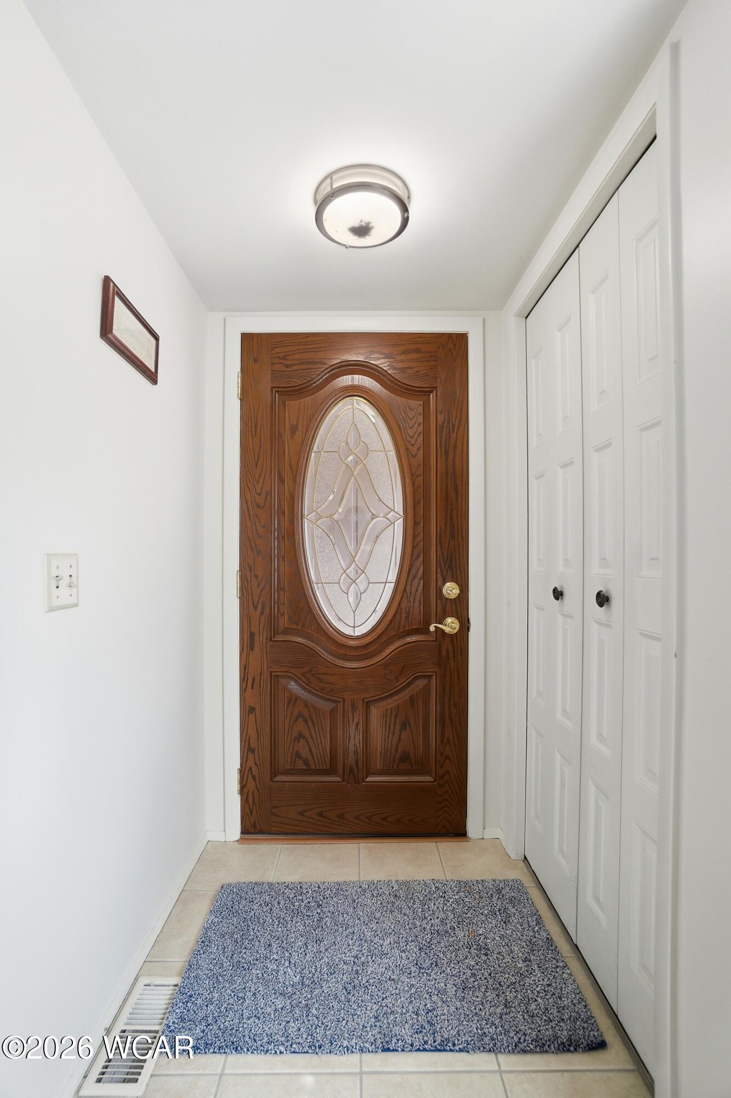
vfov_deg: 100.4
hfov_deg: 77.3
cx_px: 366
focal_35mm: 15
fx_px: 457
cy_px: 549
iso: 100
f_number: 4.5
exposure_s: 1/640
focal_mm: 10
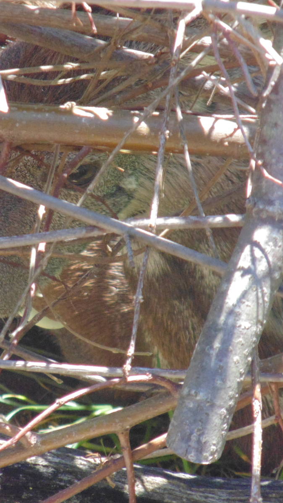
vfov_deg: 2.6
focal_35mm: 844
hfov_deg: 1.4
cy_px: 252
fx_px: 11258
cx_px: 67
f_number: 5.9
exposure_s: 1/160
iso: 400
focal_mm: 104
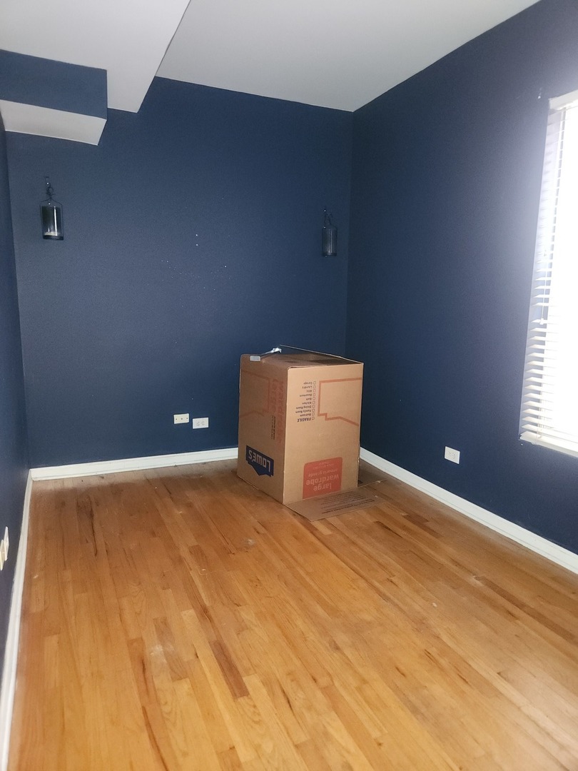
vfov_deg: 73.9
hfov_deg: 58.9
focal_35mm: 23
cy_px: 386
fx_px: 512
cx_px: 289
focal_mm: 5.4
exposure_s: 1/10
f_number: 1.8
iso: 500
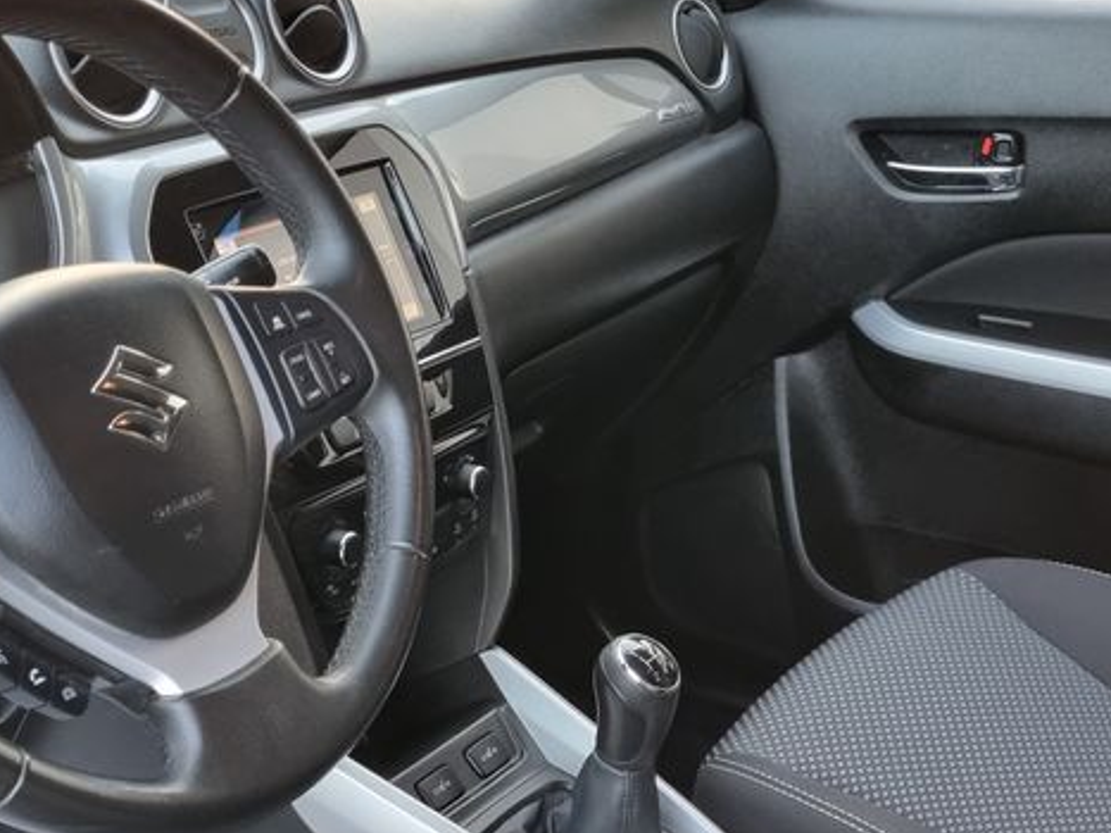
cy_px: 702
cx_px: 354
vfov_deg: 25.1
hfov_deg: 33.4
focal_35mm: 57
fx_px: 1829
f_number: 1.8
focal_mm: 5.4
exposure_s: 1/100
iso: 250
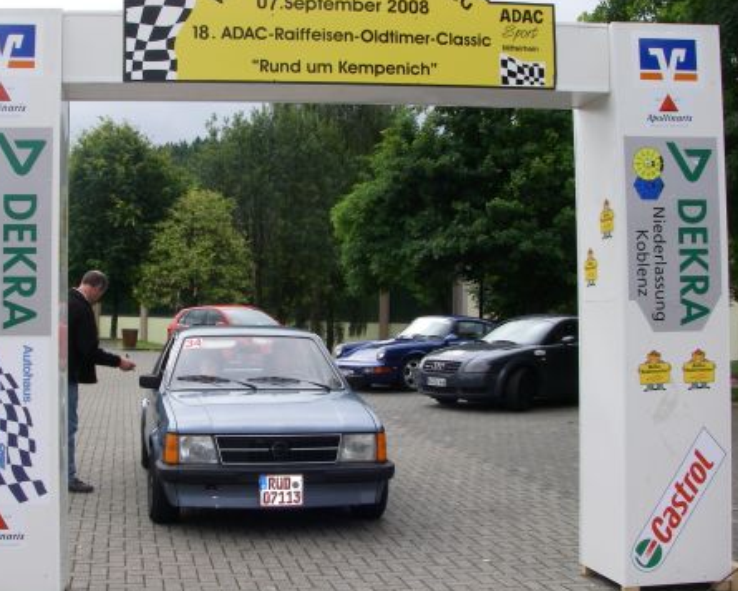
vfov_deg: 30.3
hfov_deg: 37.0
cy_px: 289
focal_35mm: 50
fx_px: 1092
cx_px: 262
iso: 64
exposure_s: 1/125
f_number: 6.6
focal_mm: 6.3
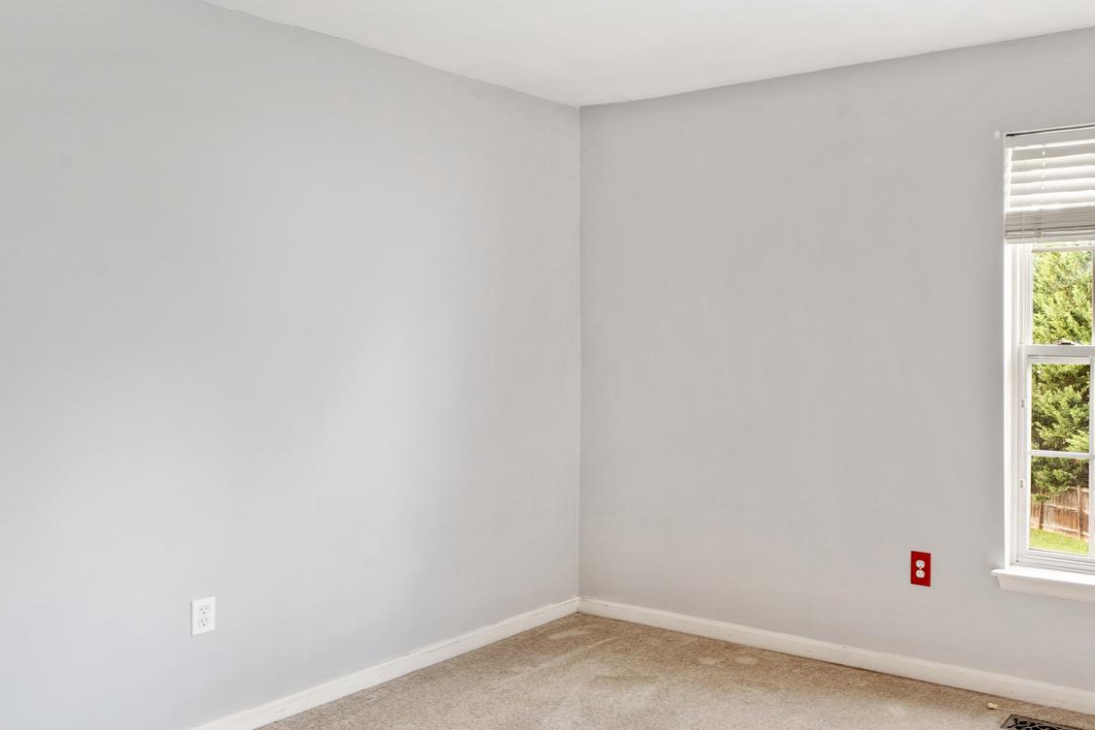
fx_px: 882
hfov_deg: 59.1
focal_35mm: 29
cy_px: 320
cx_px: 862
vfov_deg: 44.9
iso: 320
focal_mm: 16
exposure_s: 1/2.5
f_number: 11
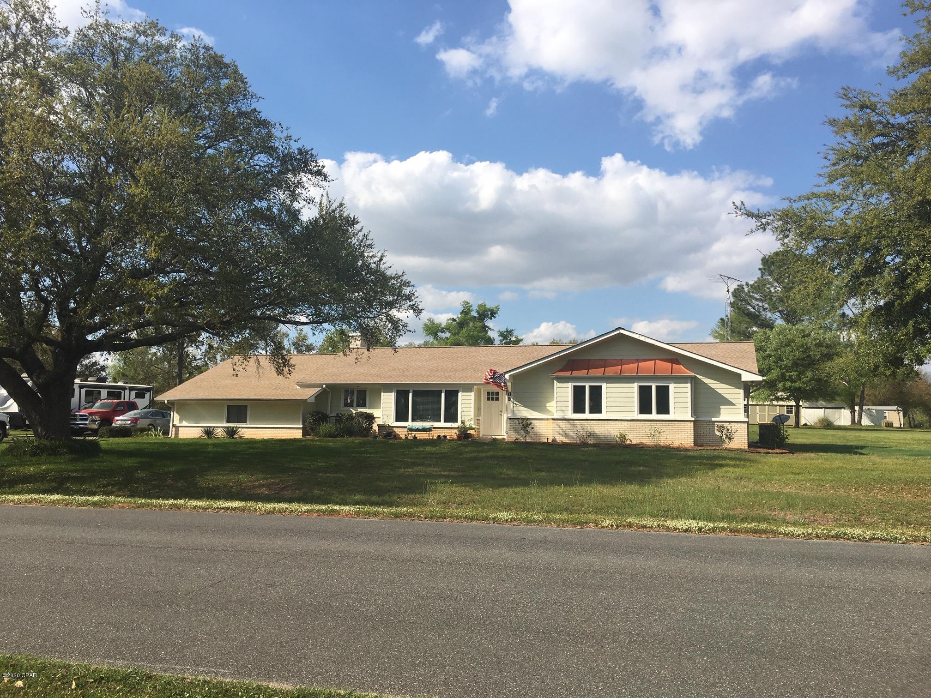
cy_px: 349
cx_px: 466
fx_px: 780
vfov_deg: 48.2
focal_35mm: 29
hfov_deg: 61.7
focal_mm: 4.15
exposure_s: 1/1672
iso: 25
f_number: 2.2
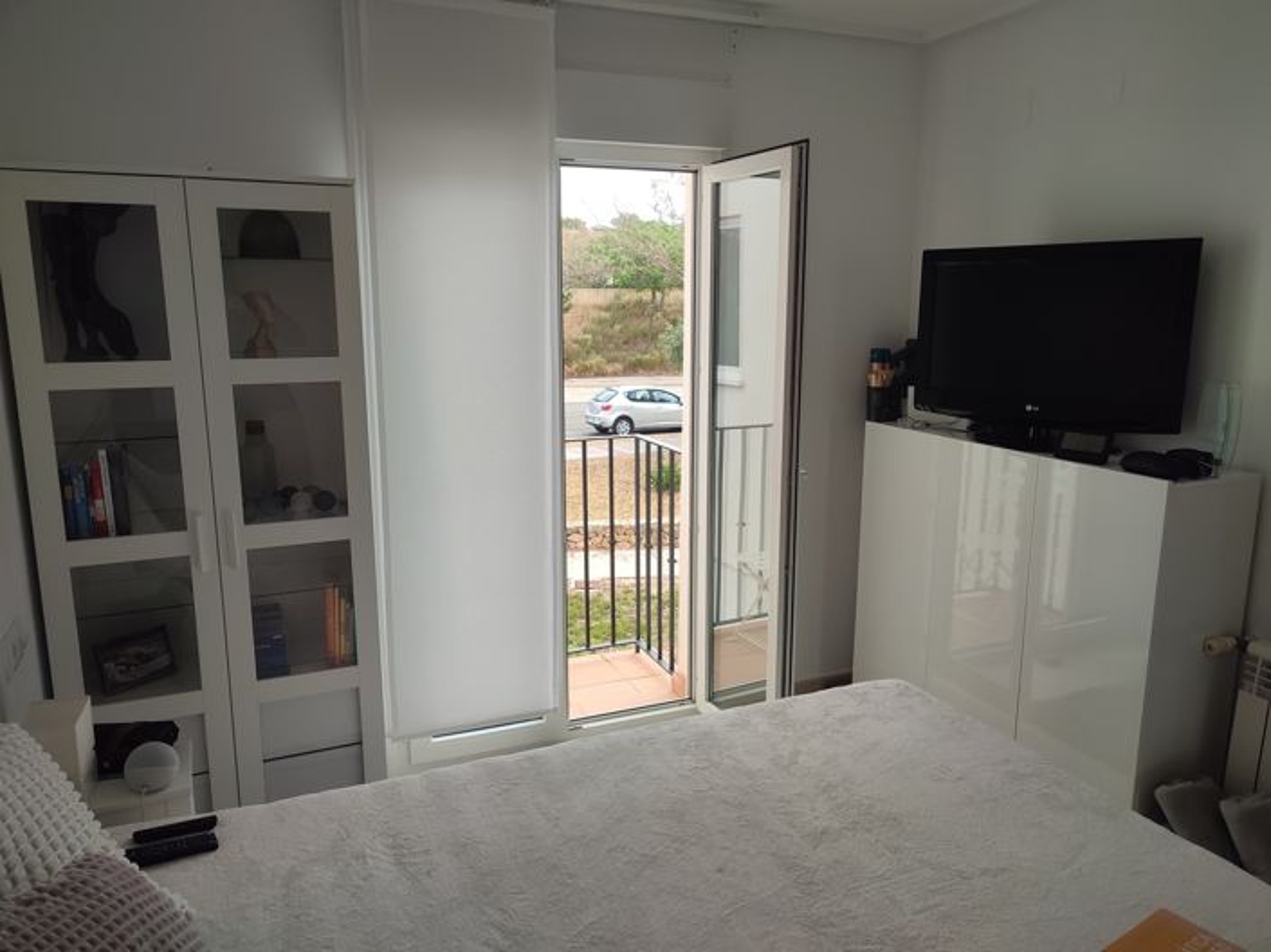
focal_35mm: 25
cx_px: 636
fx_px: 917
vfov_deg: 54.8
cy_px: 476
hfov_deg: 69.4
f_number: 1.9
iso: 50
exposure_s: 1/155
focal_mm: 6.04
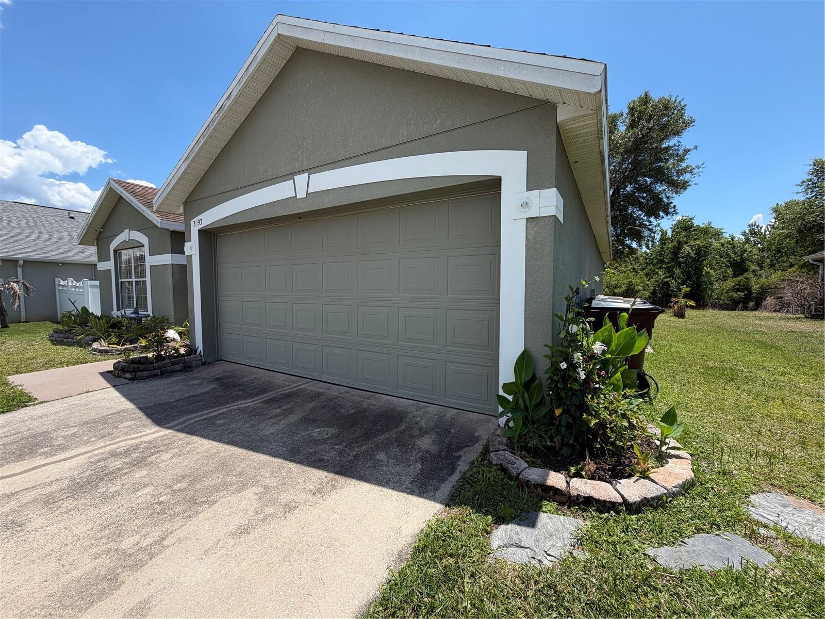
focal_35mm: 14
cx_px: 412
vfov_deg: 85.7
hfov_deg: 102.1
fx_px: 334
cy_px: 310
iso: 25
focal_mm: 2.22
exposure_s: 1/770
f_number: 2.2
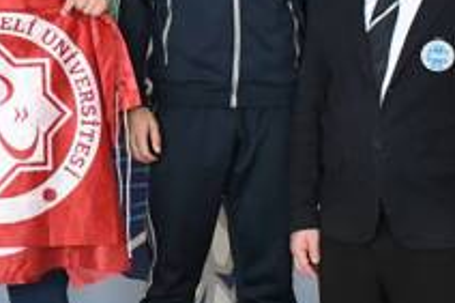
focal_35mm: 151
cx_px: -225
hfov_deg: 12.9
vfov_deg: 9.1
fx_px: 1907
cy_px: 66
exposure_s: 1/200
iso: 4000
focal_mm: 27
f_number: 5.6
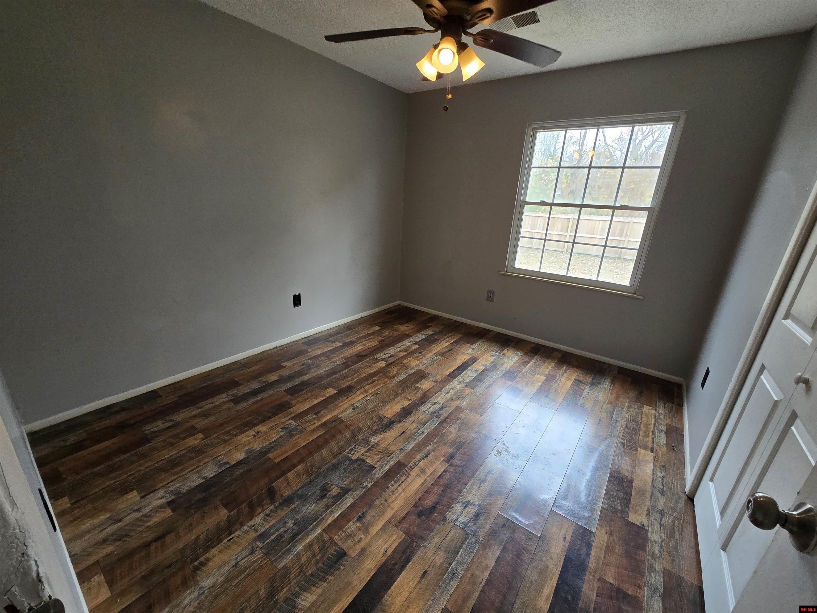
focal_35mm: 13
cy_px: 306
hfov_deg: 106.2
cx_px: 408
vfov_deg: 89.9
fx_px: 307
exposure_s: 1/60
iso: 200
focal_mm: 2.2
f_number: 2.2
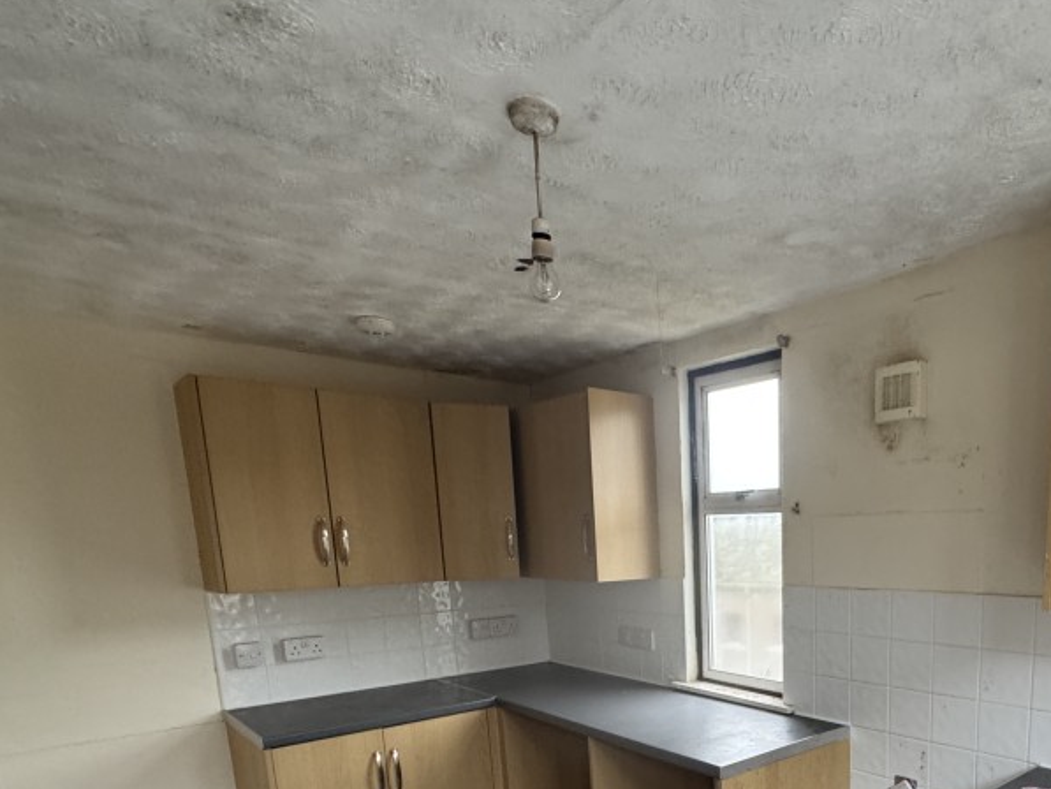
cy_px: 666
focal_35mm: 24
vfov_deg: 52.0
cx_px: 759
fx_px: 729
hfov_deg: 68.0
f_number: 2.2
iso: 320
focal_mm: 2.22
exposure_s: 1/74
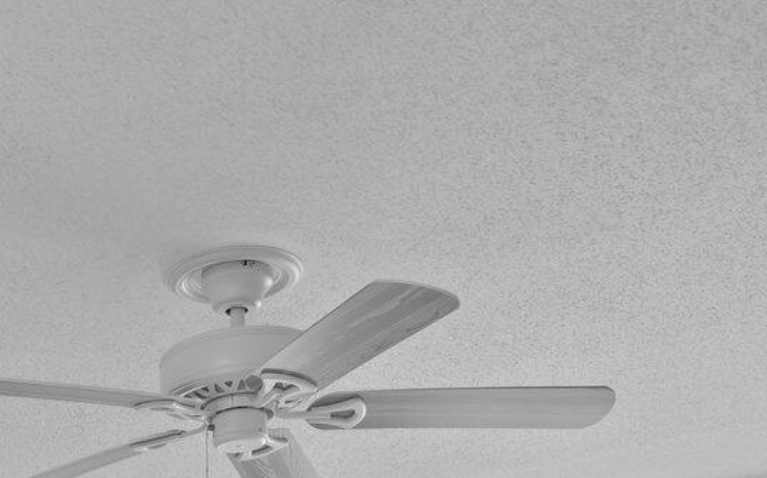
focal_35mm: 70
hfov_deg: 26.7
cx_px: -103
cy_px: 951
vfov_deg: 15.1
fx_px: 1462
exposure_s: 1/5
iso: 320
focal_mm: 18
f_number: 4
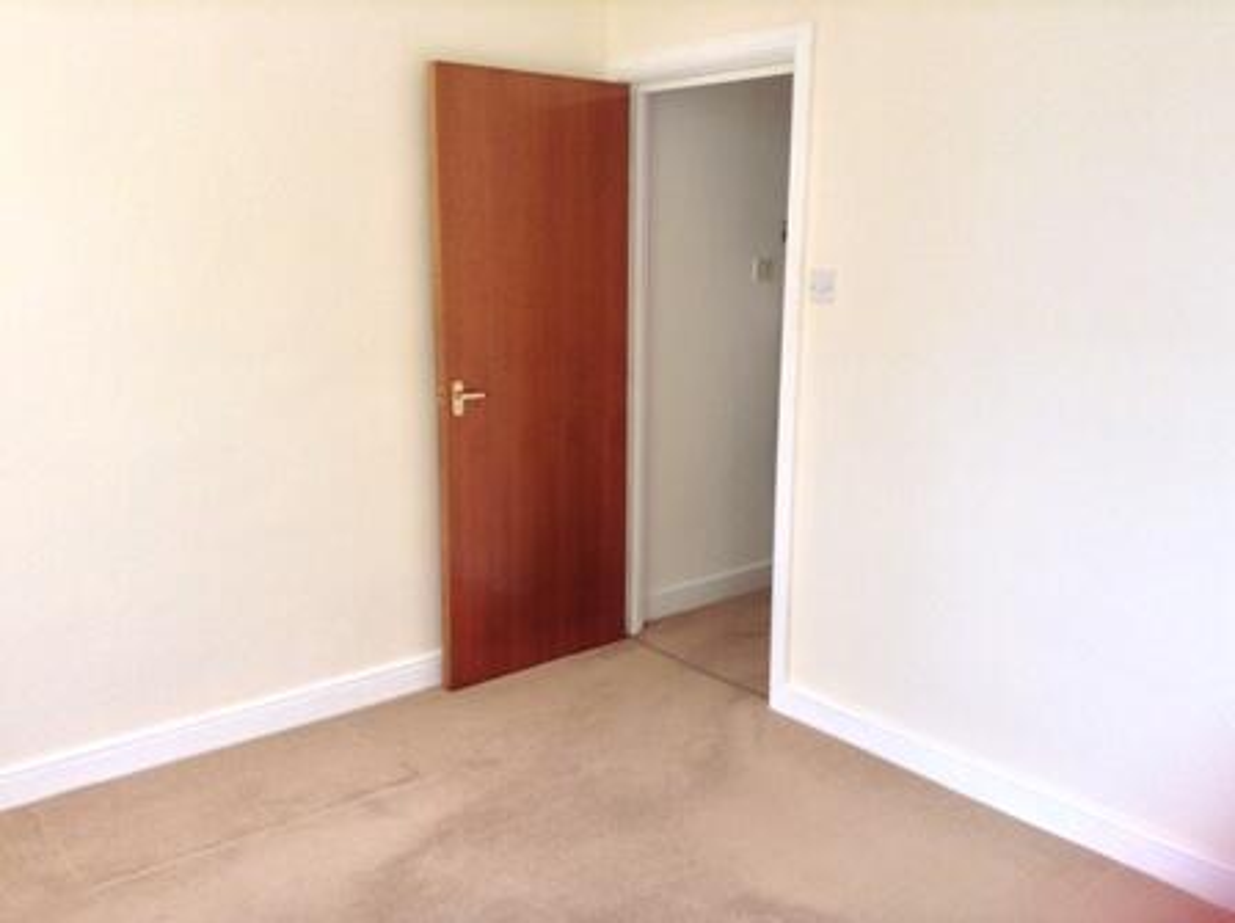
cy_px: 462
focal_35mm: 33
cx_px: 618
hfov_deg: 55.4
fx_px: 1176
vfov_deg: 42.9
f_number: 2.4
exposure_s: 1/120
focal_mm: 3.3
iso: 40
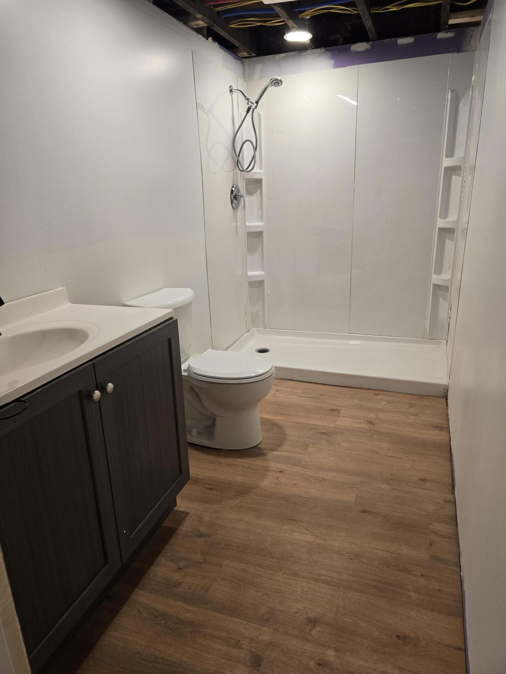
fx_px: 448
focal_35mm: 23
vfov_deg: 73.9
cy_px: 337
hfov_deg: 58.9
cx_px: 253
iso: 200
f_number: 1.7
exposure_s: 1/120
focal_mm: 6.3
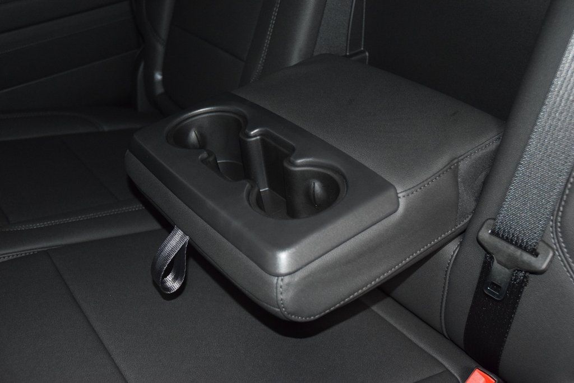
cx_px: 287
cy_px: 192
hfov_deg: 47.9
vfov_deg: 33.0
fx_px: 646
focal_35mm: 40
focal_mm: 27
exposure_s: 1/100
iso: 2800
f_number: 3.8
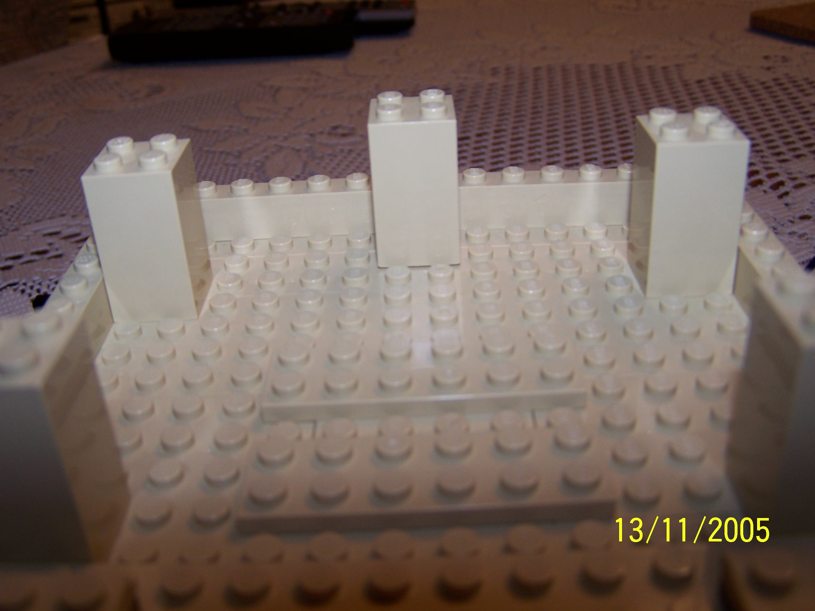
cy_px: 306
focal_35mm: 38
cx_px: 408
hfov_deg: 49.0
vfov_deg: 37.7
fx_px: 895
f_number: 2.8
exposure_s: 1/60
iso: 80
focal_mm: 6.3
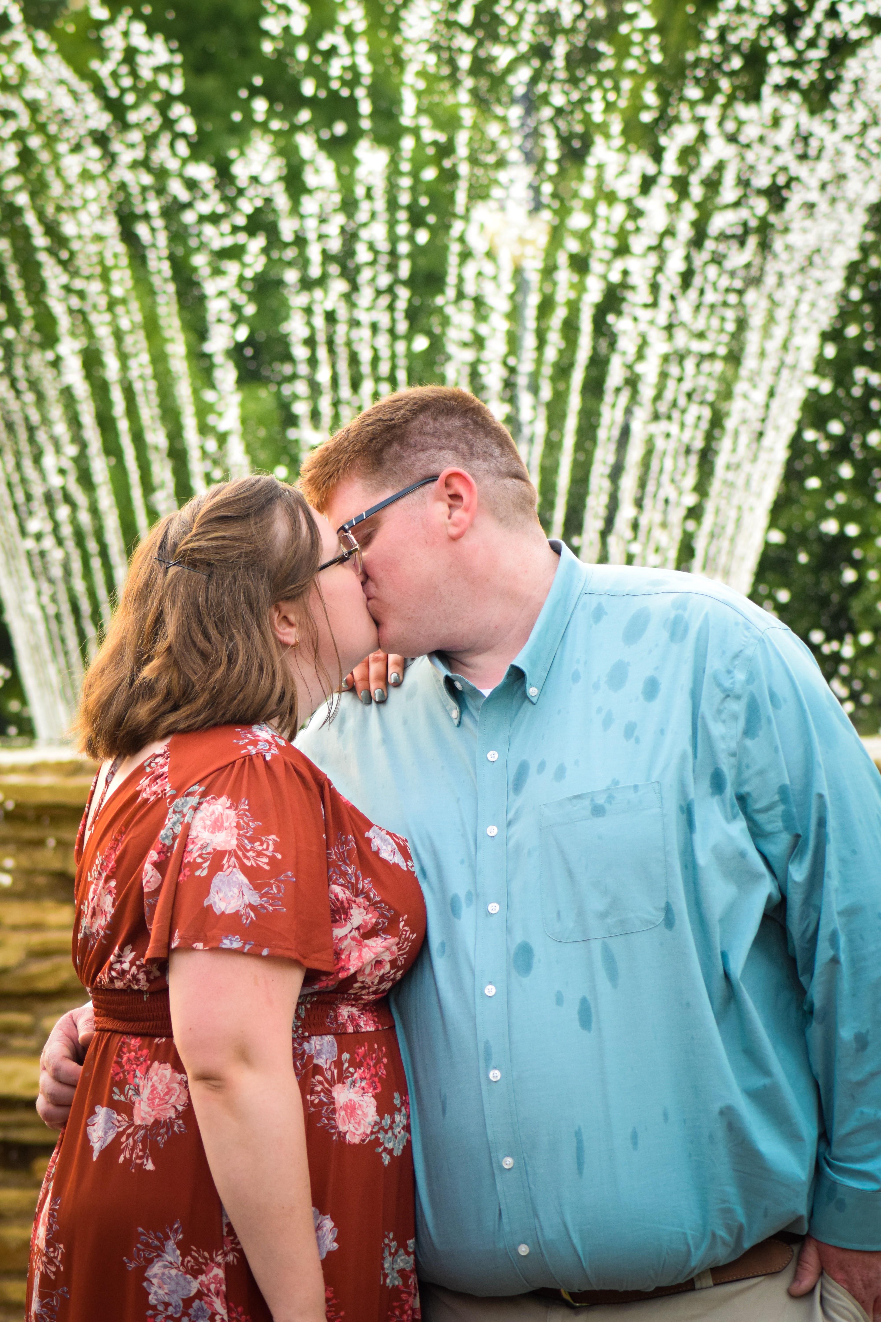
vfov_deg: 12.5
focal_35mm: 165
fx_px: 6056
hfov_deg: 8.3
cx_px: 440
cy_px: 661
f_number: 5.6
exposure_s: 1/640
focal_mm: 110
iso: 1600
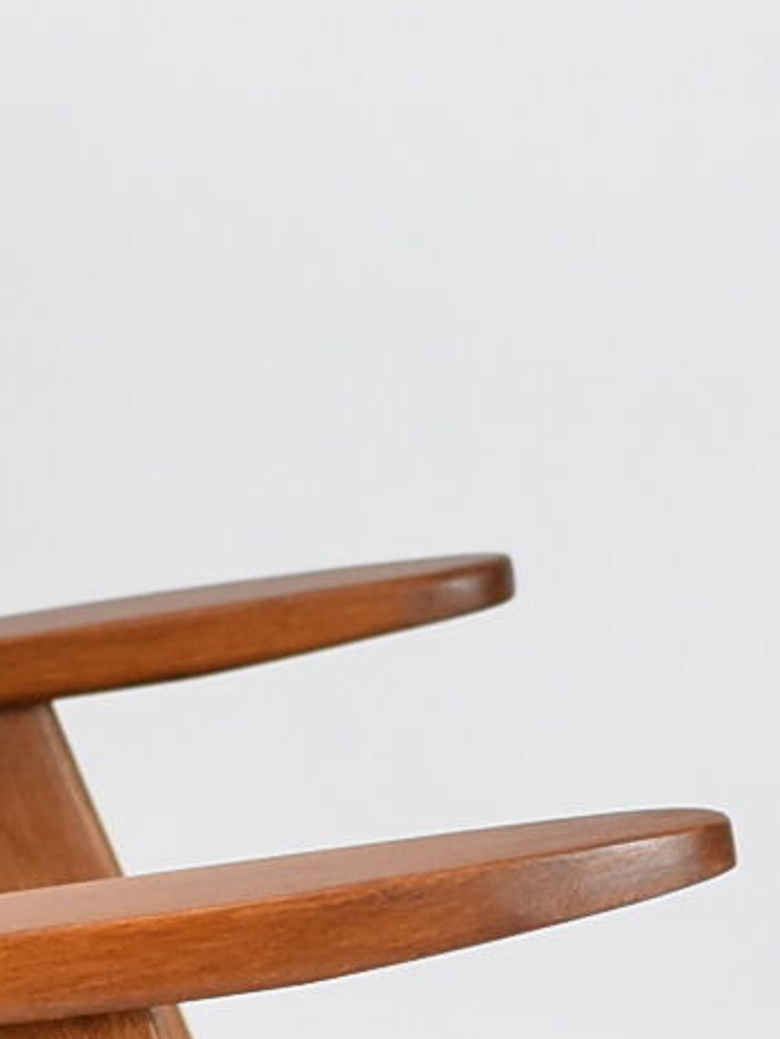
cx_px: -377
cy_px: 1264
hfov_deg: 5.9
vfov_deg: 7.8
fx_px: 7507
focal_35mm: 250
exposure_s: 1/125
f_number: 4.5
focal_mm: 27
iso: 800
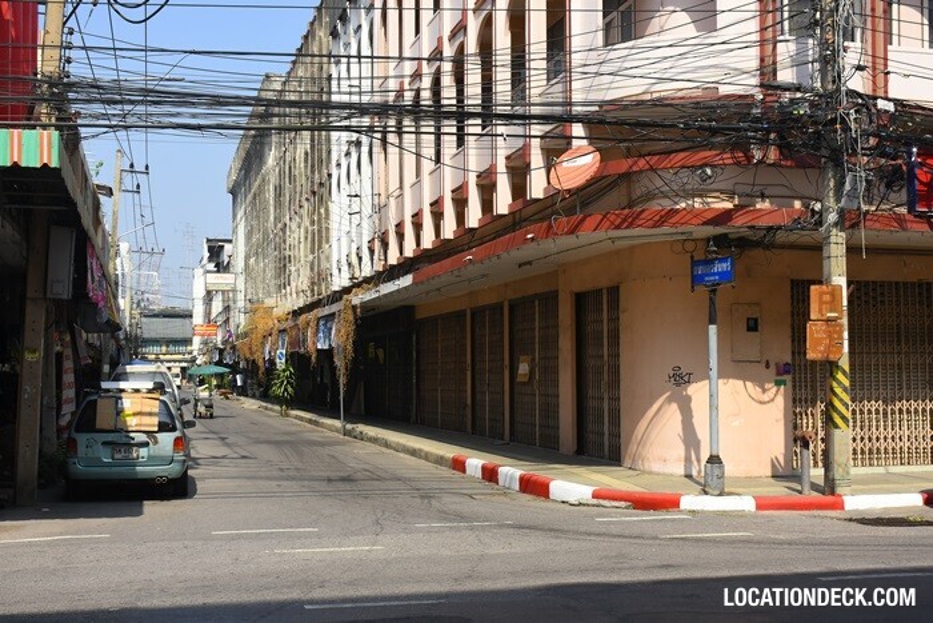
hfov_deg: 43.6
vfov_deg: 29.9
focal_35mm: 45
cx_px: 466
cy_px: 312
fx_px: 1166
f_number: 7.1
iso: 250
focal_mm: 30
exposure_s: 1/800
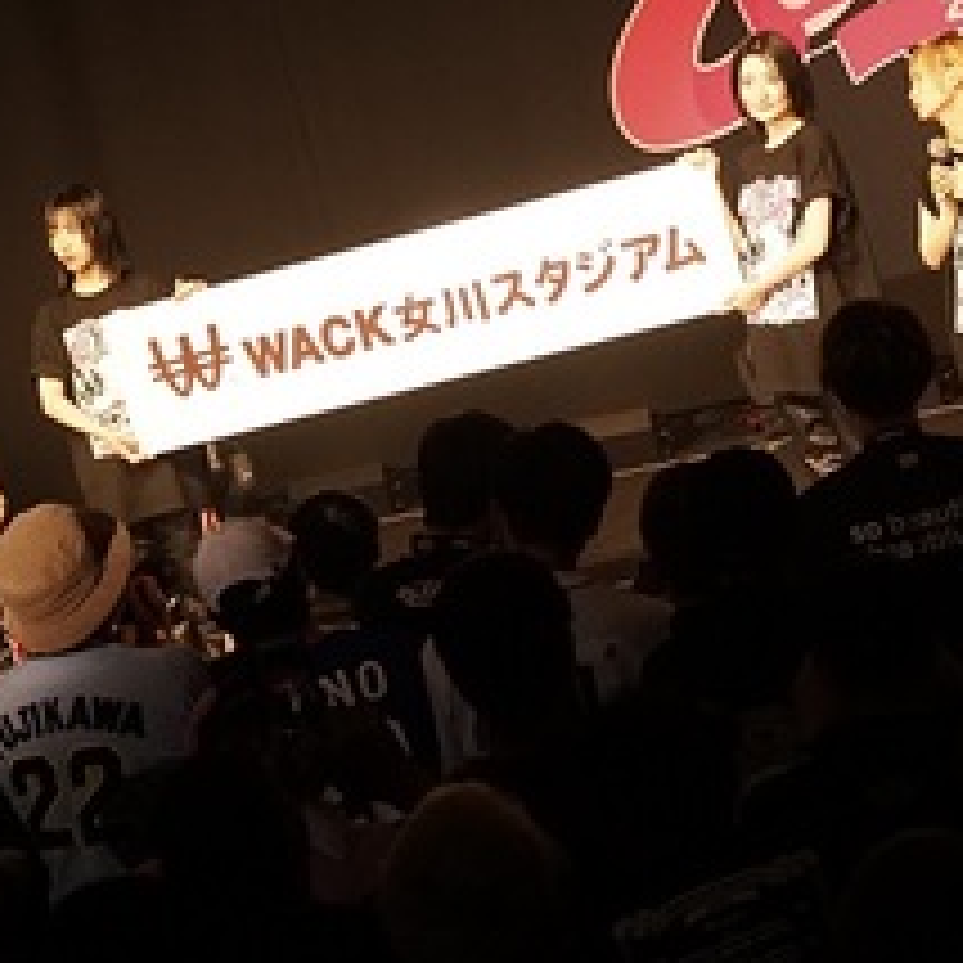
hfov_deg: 12.7
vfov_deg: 12.6
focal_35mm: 137
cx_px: 549
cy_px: -20
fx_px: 4311
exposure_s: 1/250
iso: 1600
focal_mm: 48.7
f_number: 4.5
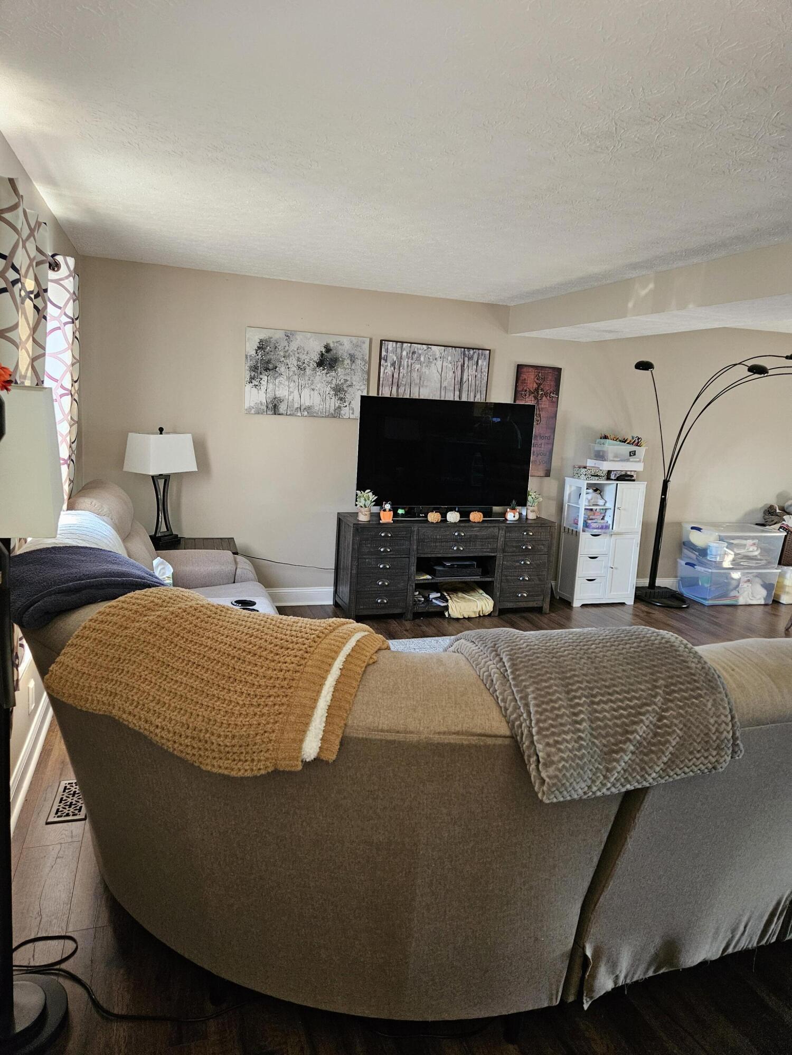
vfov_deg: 73.9
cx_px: 396
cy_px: 528
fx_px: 702
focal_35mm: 23
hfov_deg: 58.9
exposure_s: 1/120
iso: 640
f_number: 1.8
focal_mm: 5.4
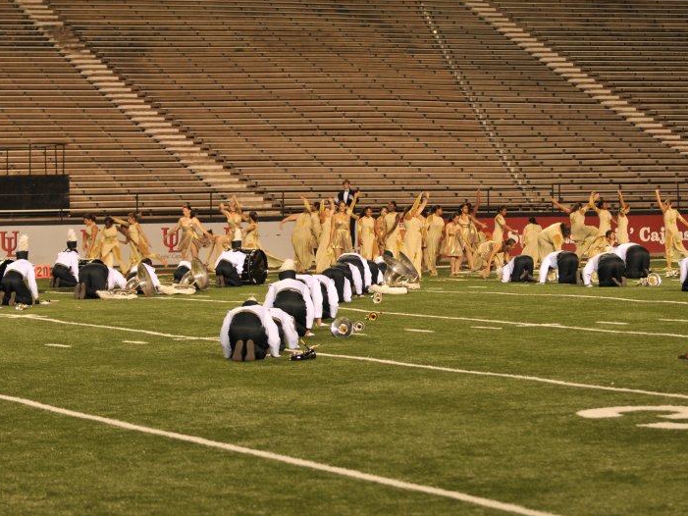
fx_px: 2286
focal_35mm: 115
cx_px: 380
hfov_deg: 17.1
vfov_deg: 12.9
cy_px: 257
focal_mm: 70
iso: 200
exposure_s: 1/80
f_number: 2.8
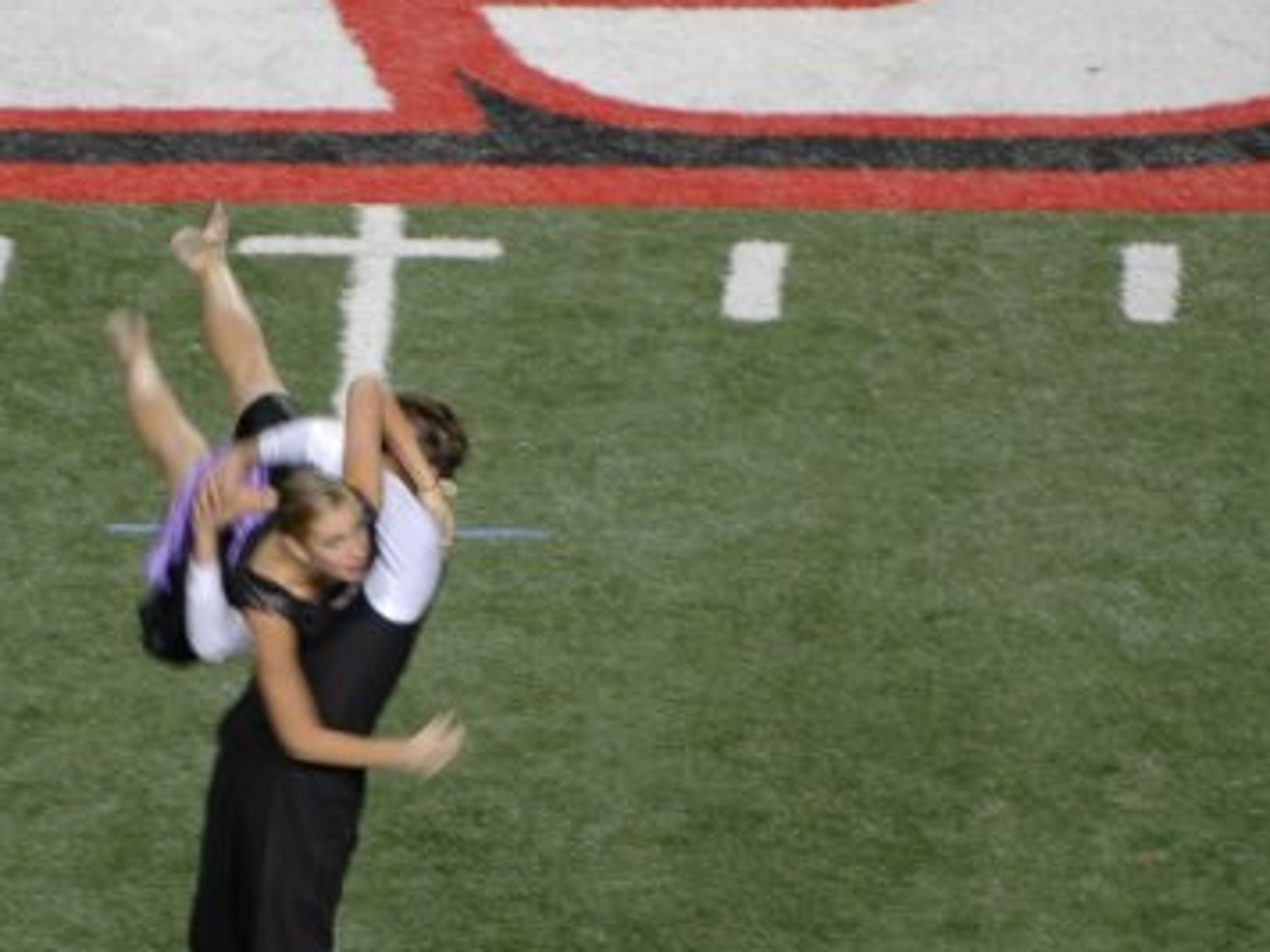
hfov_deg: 3.1
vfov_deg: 2.3
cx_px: 228
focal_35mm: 647
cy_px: 731
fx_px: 23737
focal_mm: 200
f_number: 2.8
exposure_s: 1/60
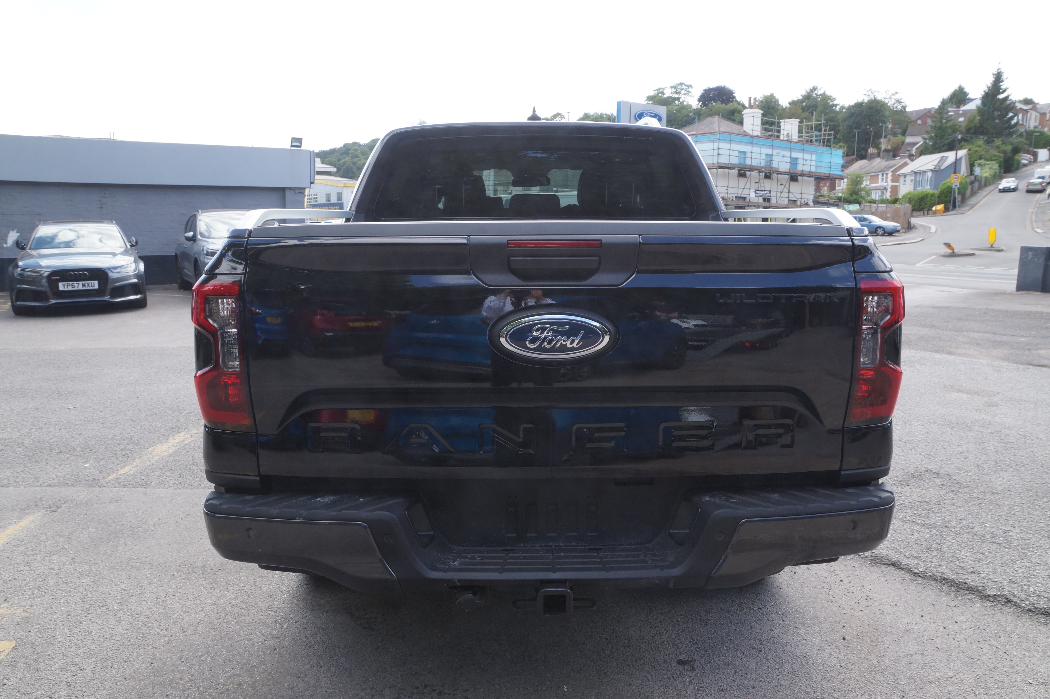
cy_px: 350
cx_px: 525
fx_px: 700
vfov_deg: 53.1
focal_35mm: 24
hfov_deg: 73.8
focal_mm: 16
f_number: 9
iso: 400
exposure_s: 1/160
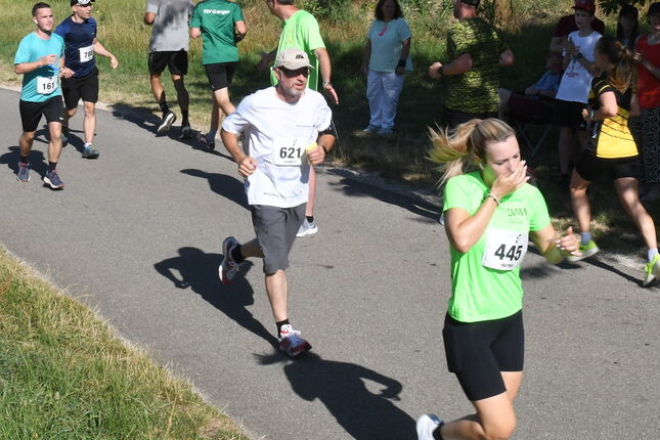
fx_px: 1228
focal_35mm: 67
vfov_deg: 20.1
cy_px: 88
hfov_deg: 30.1
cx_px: 295
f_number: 16
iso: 640
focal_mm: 24
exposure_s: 1/320
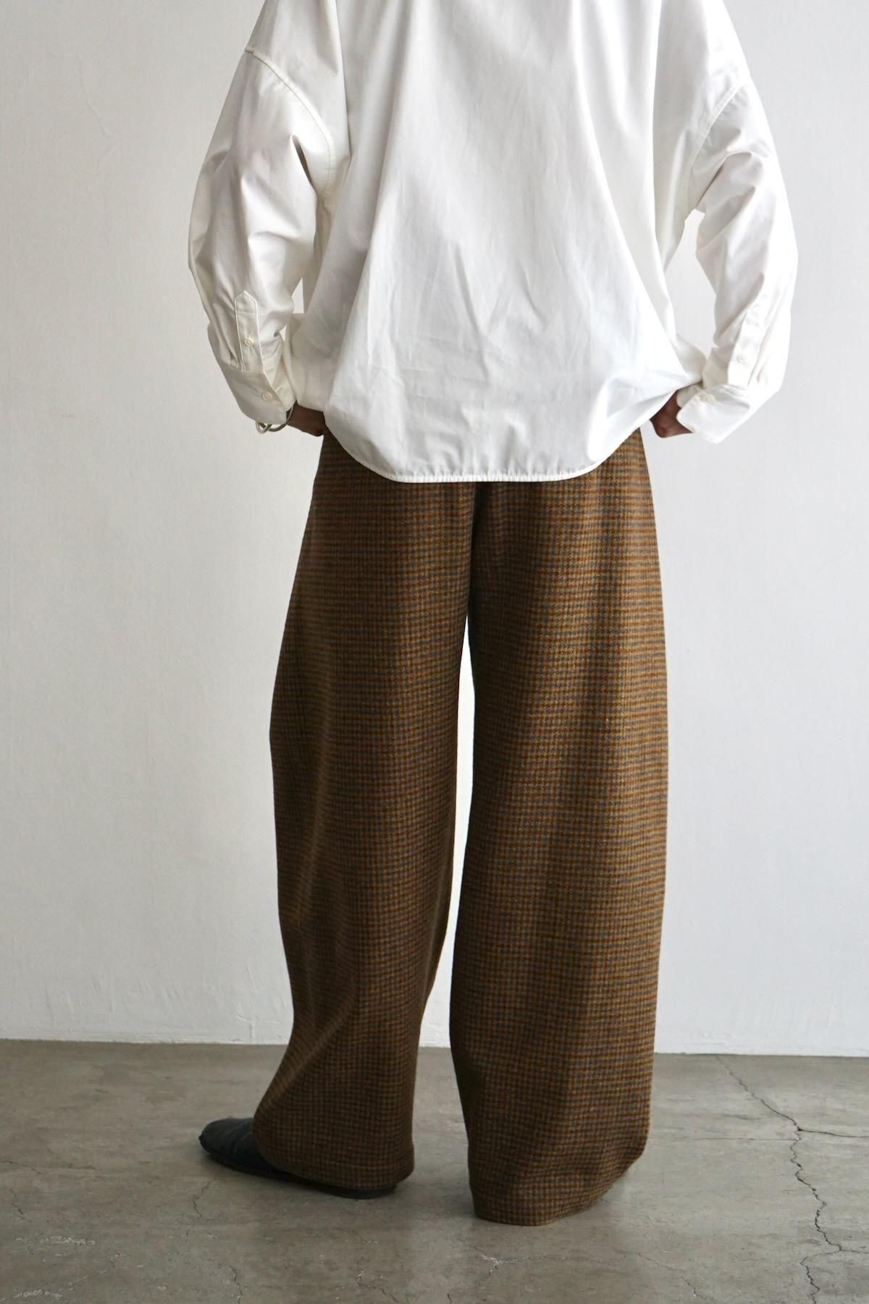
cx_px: 434
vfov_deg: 38.2
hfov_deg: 26.0
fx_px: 1883
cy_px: 652
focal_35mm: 52
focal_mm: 52
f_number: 5
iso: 1000
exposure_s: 1/160
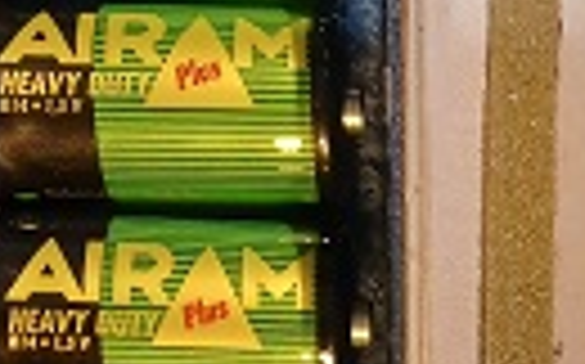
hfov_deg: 16.3
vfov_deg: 10.4
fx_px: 1943
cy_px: 517
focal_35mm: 122
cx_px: 747
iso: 320
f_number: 1.8
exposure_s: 1/49
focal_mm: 4.6
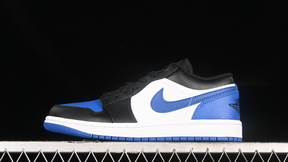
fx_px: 603
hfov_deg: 26.9
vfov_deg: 15.3
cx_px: 144
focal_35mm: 79
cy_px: 83
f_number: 6.3
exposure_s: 1/60
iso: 160
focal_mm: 50
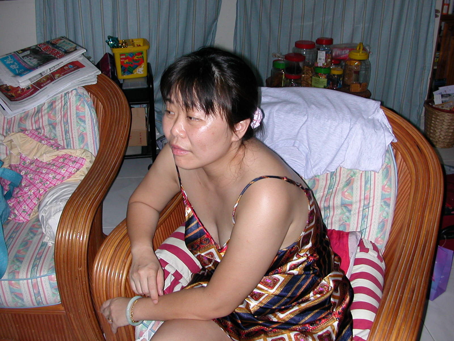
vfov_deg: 38.7
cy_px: 170
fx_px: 485
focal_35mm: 37
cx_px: 227
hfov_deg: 50.1
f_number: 2.7
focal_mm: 5.6
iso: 100
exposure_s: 1/59.9
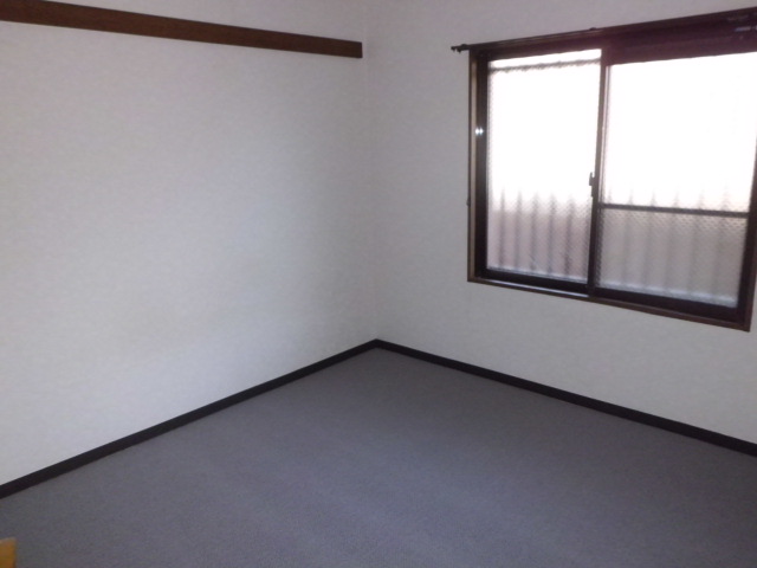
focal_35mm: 26
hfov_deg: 67.3
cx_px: 378
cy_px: 284
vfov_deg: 53.1
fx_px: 569
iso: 200
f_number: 2.8
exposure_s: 1/100
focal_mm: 4.7
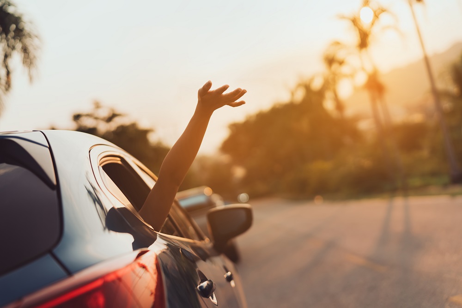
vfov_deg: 27.0
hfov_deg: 39.6
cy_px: 154
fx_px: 642
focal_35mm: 50
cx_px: 231
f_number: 1.8
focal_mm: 50
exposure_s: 1/1600
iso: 100
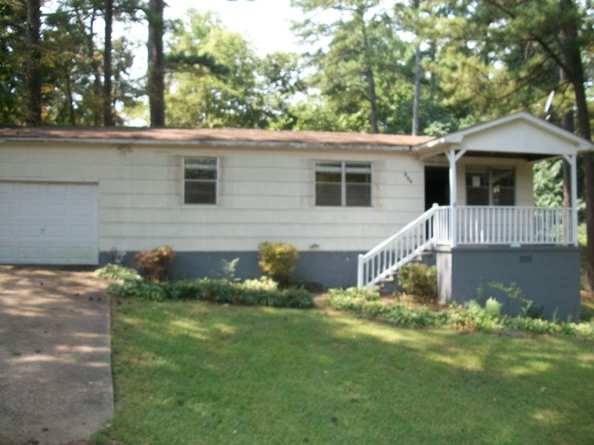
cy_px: 222
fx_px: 549
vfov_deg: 44.2
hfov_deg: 56.8
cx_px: 297
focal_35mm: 32
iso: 80
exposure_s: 1/200
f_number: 2.9
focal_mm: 5.7
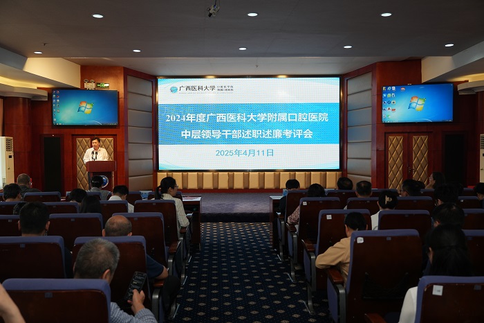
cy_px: 162
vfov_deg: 41.1
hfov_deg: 58.7
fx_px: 430
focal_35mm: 32
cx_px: 242
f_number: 4
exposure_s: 1/100
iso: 500
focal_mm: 32
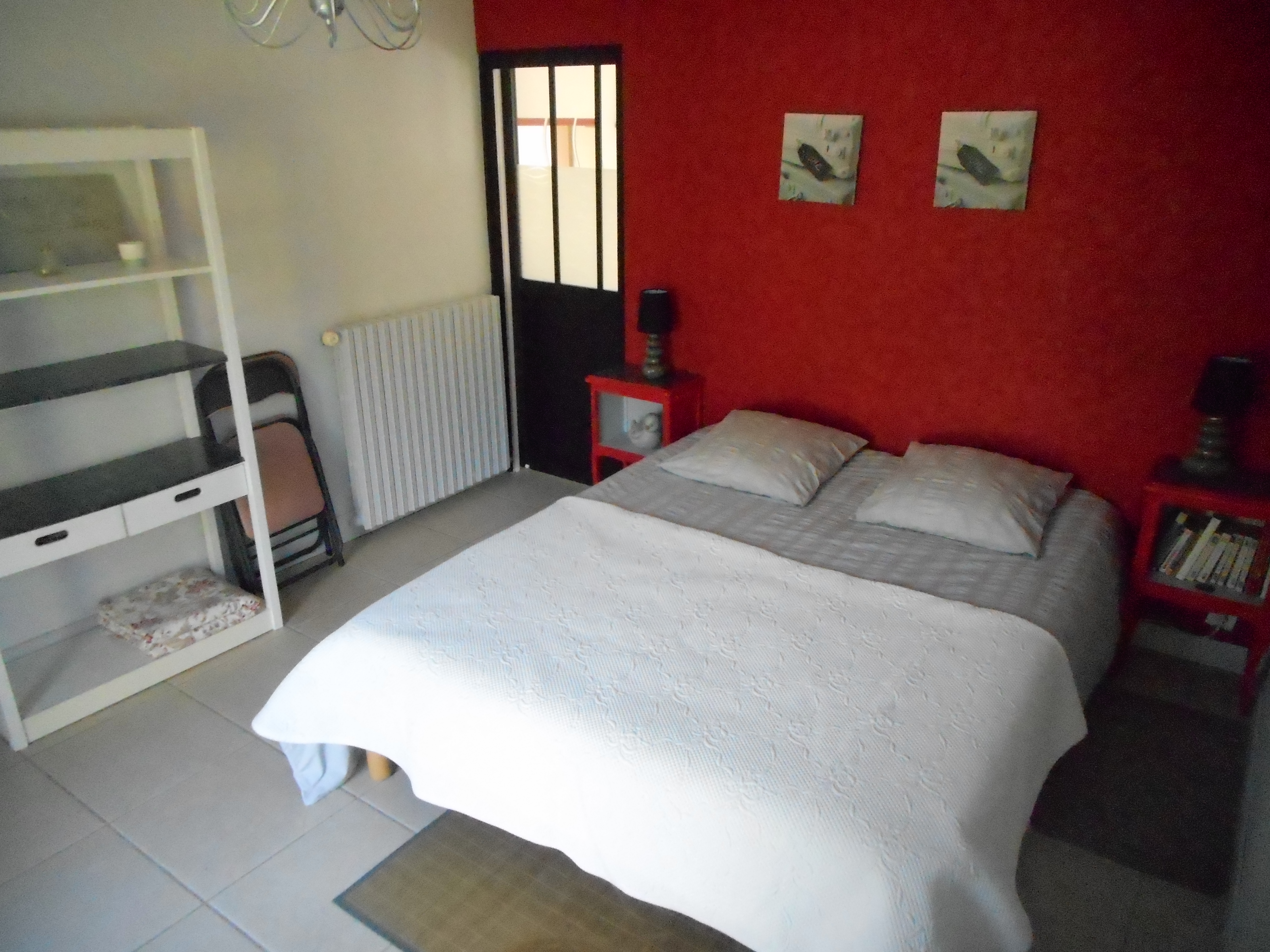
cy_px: 476
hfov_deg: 69.4
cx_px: 635
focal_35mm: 25
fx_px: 917
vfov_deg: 54.9
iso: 1600
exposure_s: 1/200
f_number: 3.7
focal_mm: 4.5
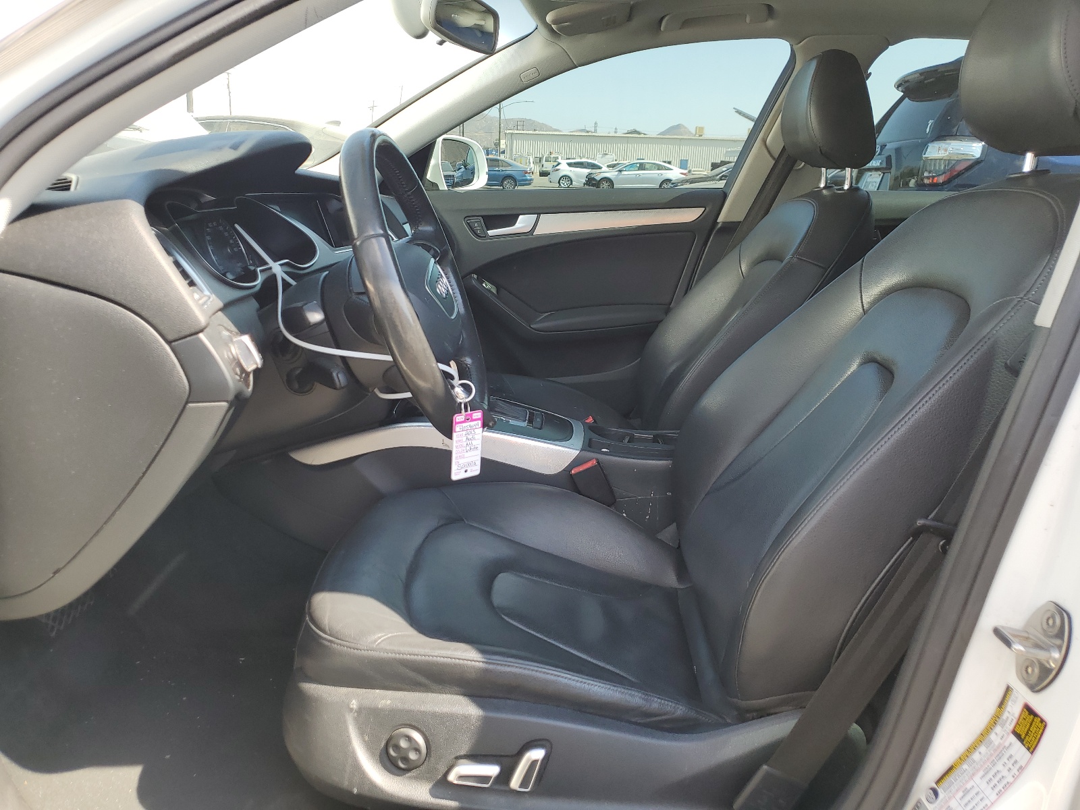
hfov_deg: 67.3
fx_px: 811
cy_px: 405
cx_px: 540
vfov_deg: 53.1
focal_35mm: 26
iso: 50
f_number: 1.5
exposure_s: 1/400
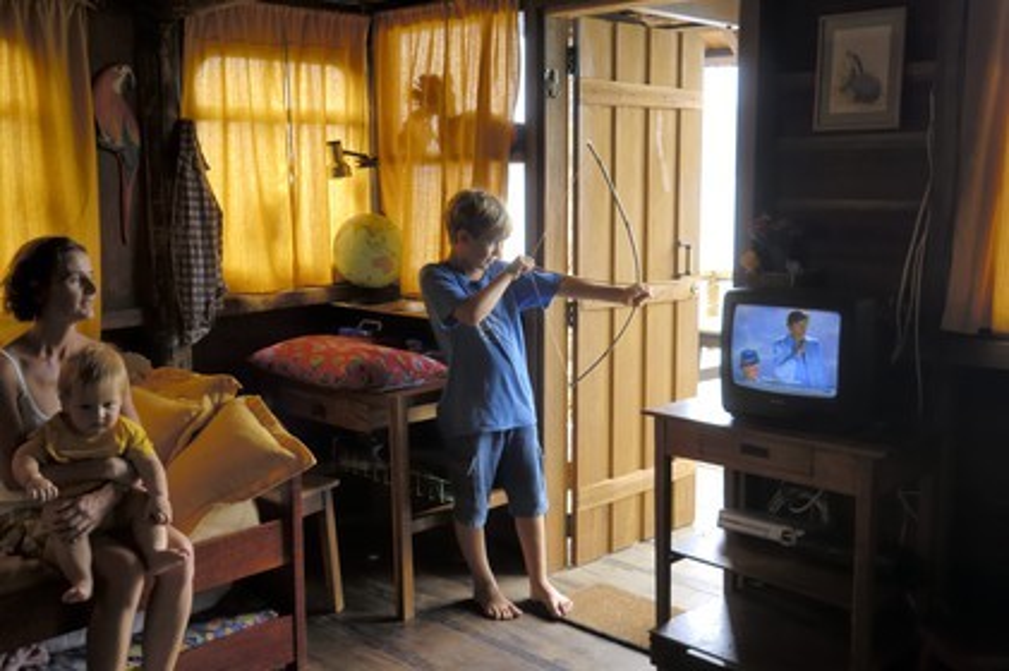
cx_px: 504
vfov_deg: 36.8
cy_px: 336
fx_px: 1008
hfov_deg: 53.2
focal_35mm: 36
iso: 100
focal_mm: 24
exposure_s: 1/40
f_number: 4
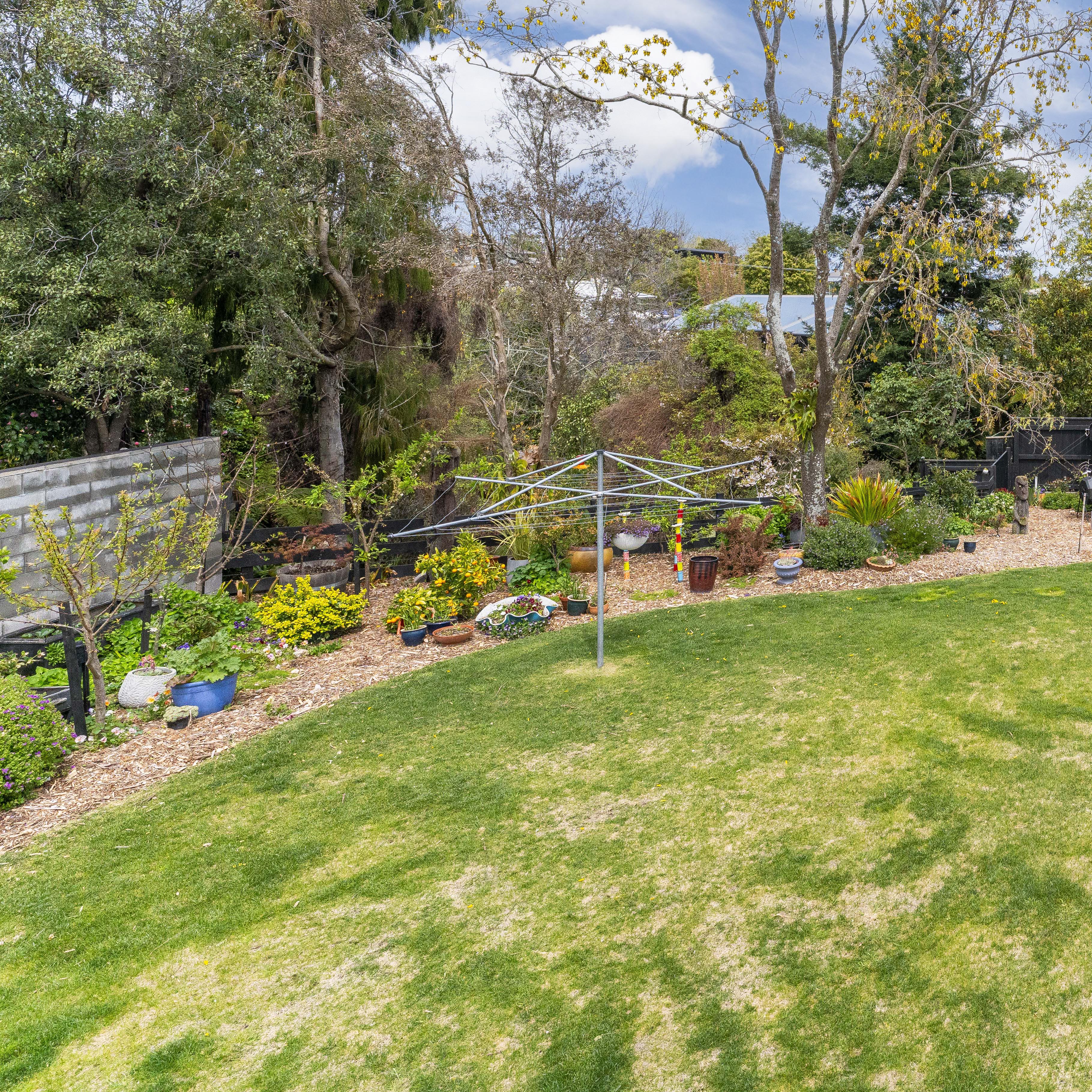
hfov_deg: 47.3
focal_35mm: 26
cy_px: 302
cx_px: 1155
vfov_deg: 58.4
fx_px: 928
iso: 640
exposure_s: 1/2500
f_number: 7.1
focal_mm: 14
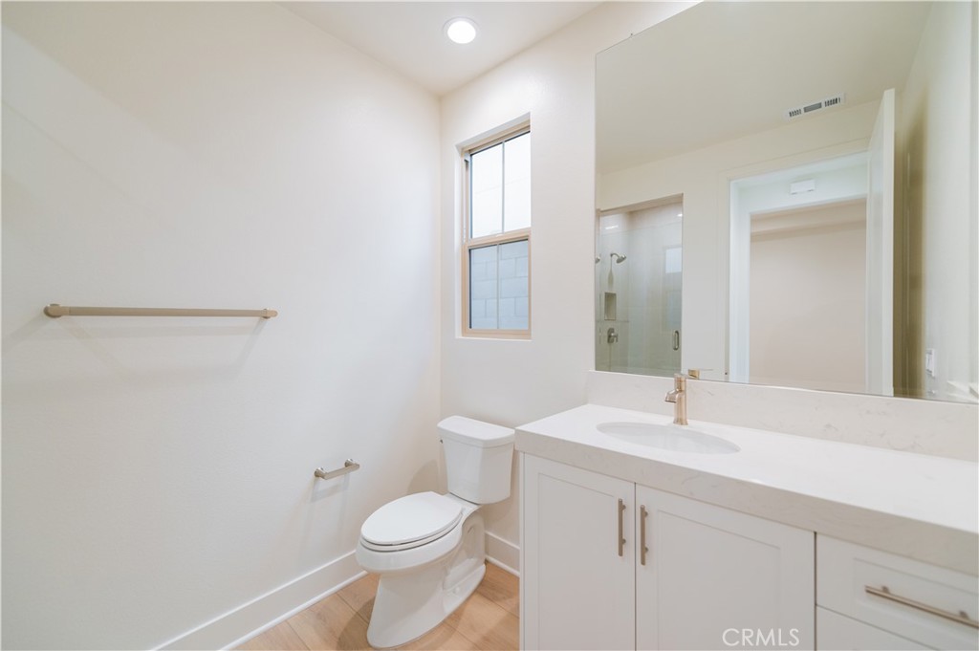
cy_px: 326
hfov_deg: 104.3
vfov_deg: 81.1
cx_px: 490
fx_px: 380
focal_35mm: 14
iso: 400
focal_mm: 14
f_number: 3.2
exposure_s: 1/250
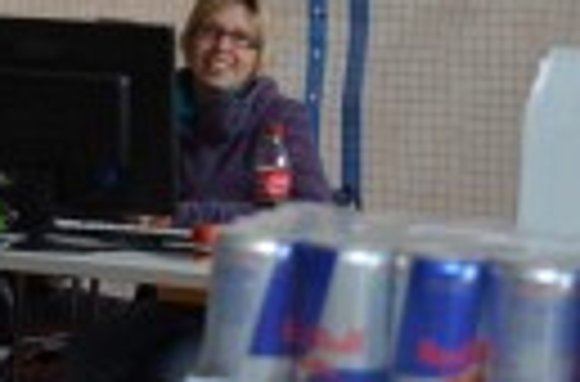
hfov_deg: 9.7
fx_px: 3403
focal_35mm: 212
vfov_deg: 6.4
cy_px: -74
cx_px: -36
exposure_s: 1/60
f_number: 4
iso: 720
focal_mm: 28
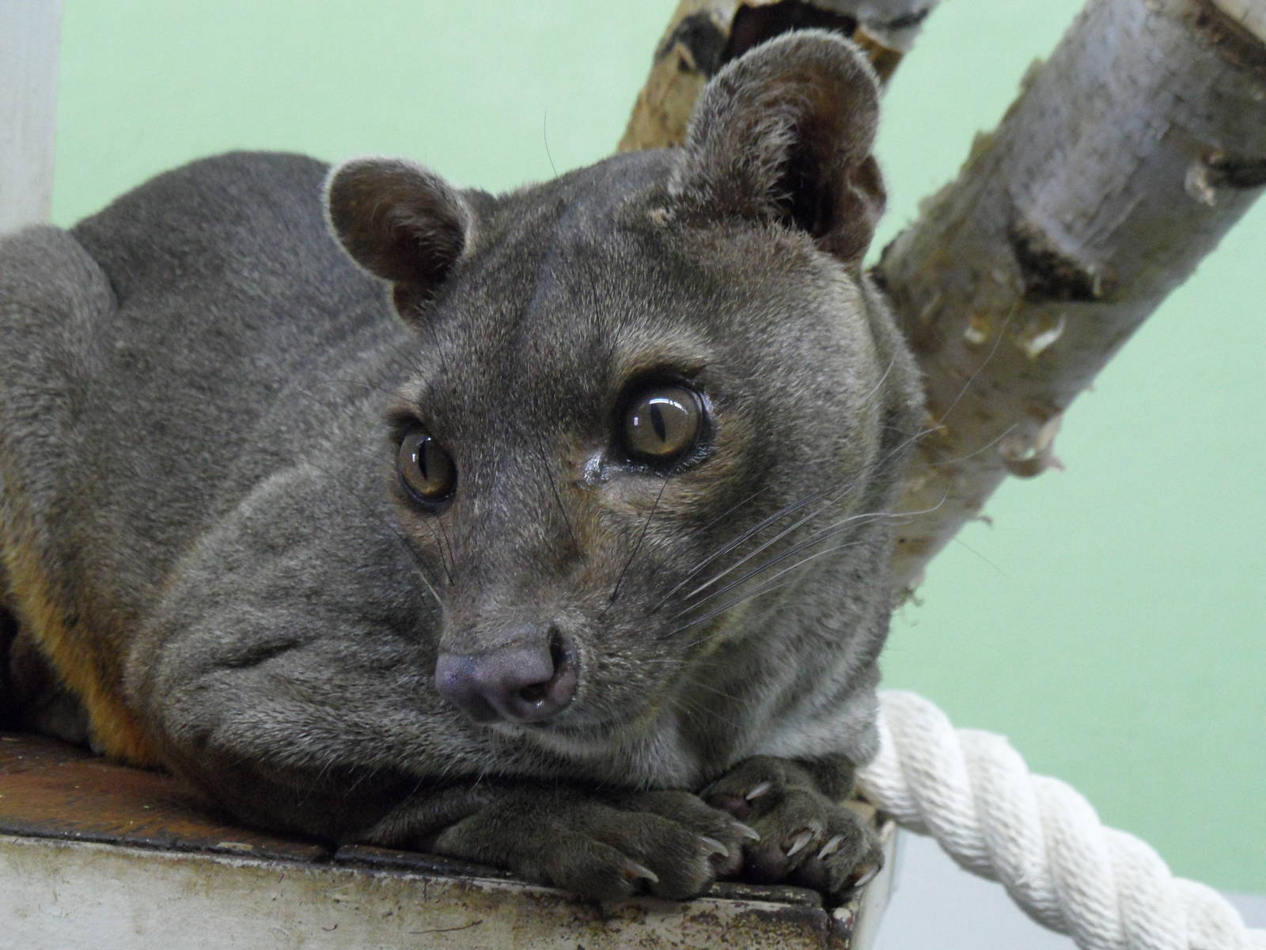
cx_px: 633
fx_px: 2926
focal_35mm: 80
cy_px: 475
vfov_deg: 18.4
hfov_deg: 24.4
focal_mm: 13.2
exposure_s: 1/10
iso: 400
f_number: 4.2
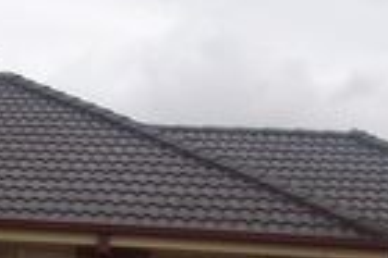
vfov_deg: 10.6
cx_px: 100
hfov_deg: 16.0
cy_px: 276
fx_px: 1378
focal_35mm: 128
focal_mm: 8
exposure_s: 1/500
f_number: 4.8
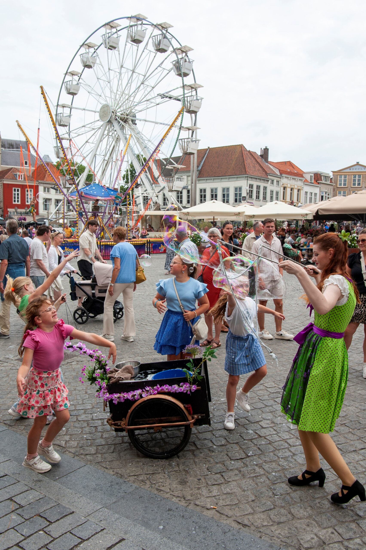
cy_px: 275
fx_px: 428
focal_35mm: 28
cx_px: 183
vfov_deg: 65.5
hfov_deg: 46.3
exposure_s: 1/400
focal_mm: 28
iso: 250
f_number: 10
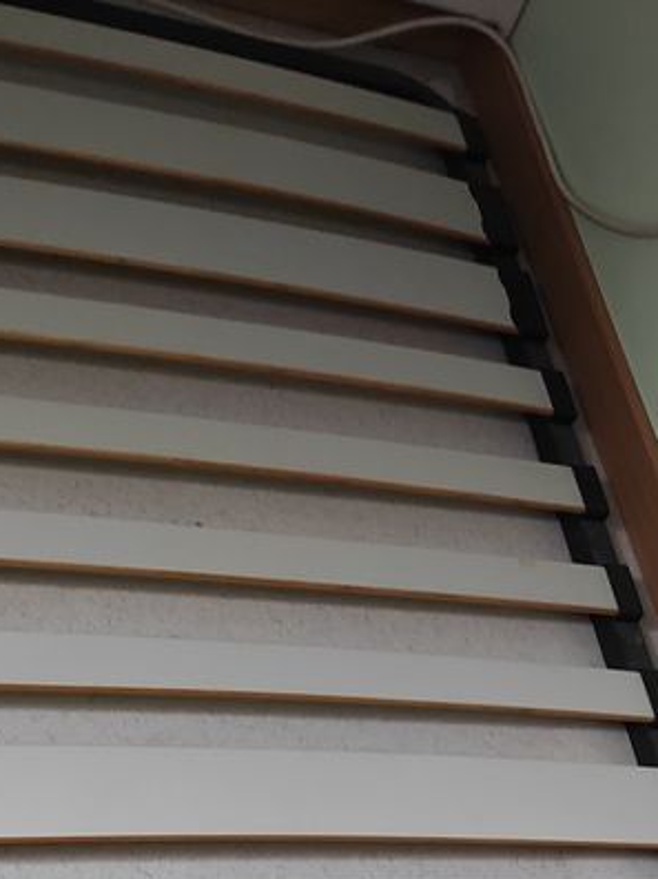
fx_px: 1599
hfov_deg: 23.2
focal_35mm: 63
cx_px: 390
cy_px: 1072
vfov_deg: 27.0
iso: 492
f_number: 1.89
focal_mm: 5.43
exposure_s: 1/33
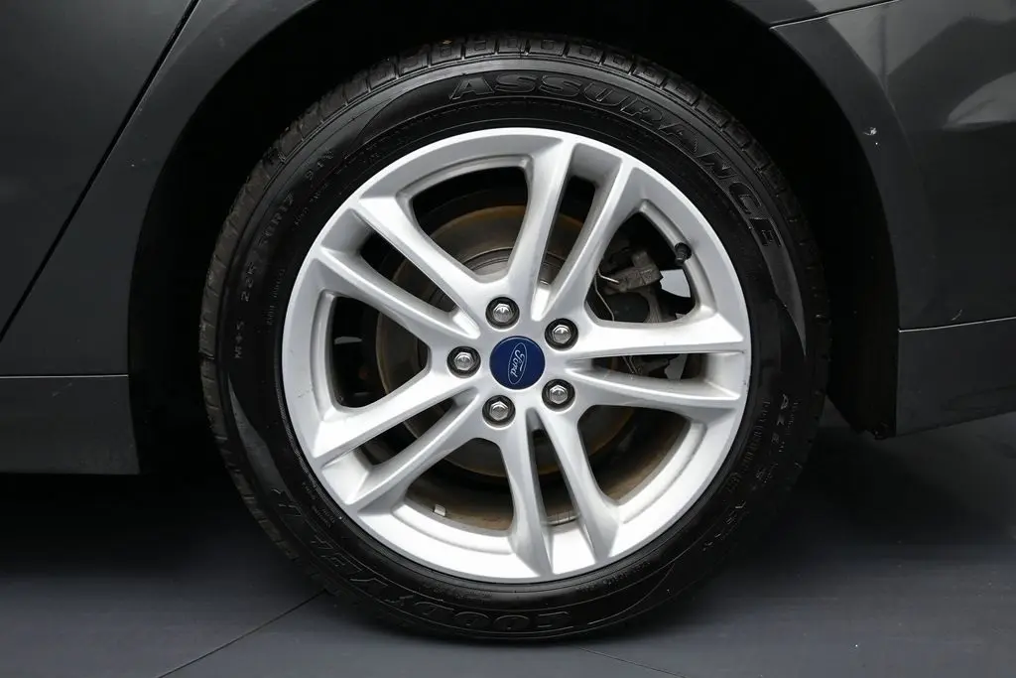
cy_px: 339
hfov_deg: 51.3
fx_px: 1058
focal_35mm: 38
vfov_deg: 35.5
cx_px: 508
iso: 450
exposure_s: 1/125
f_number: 4.2
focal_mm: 25
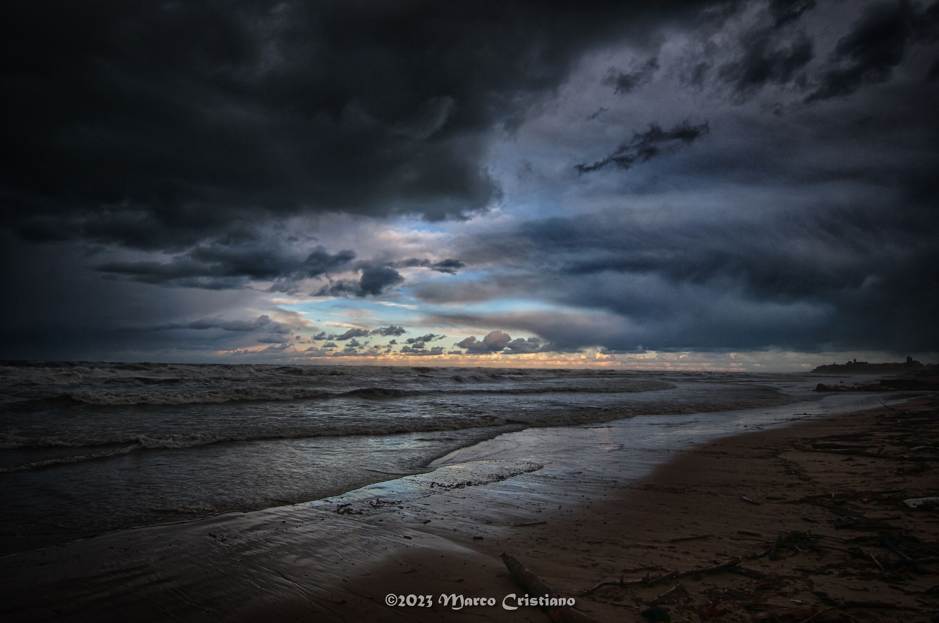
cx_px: 470
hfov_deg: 90.1
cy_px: 312
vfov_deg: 67.2
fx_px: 469
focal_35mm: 18
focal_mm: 12
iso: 100
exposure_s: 1/160
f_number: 9
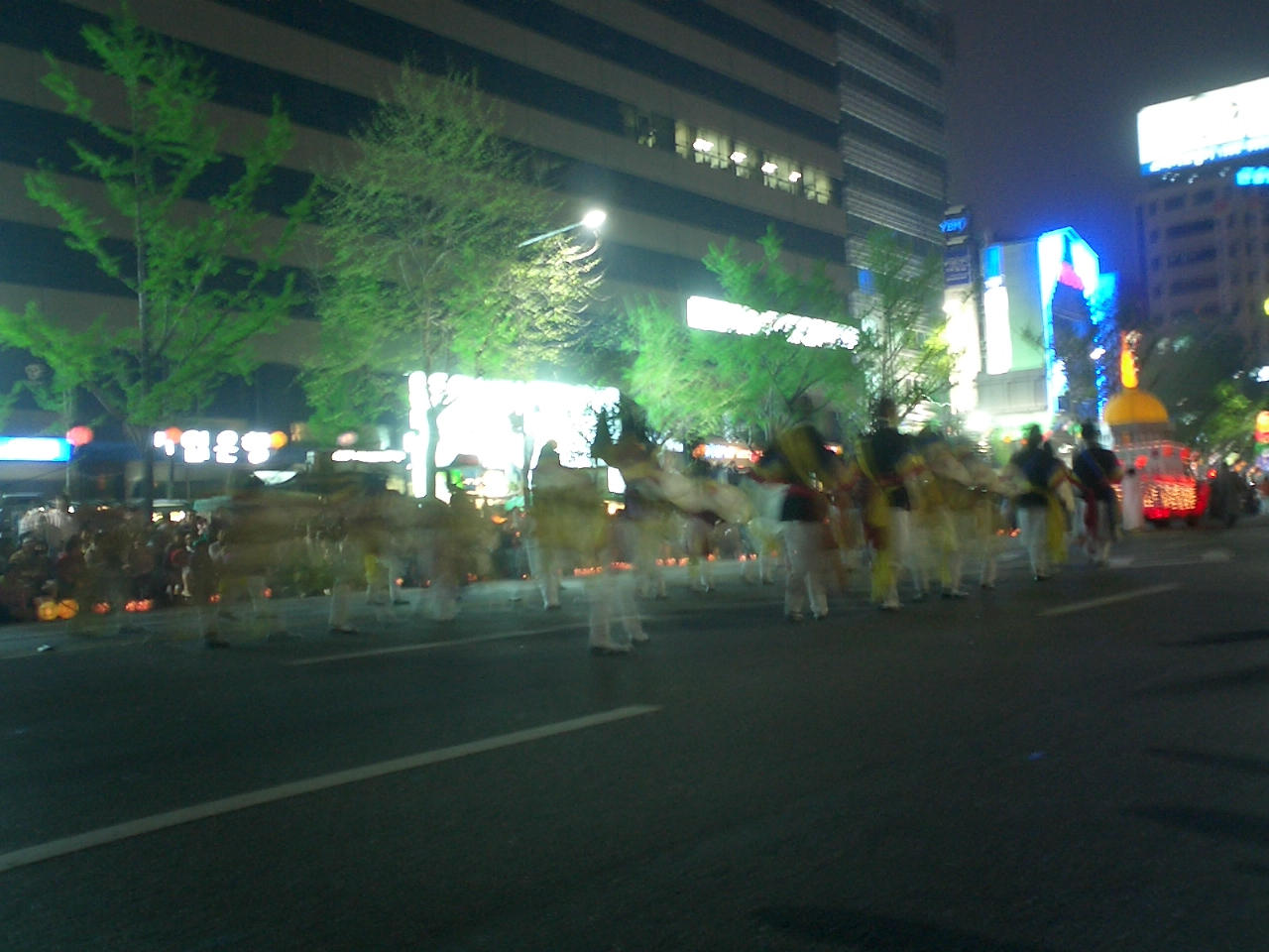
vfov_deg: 38.7
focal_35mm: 37
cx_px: 634
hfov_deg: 50.1
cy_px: 476
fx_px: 1356
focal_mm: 5.6
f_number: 3.5
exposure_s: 1/1.25
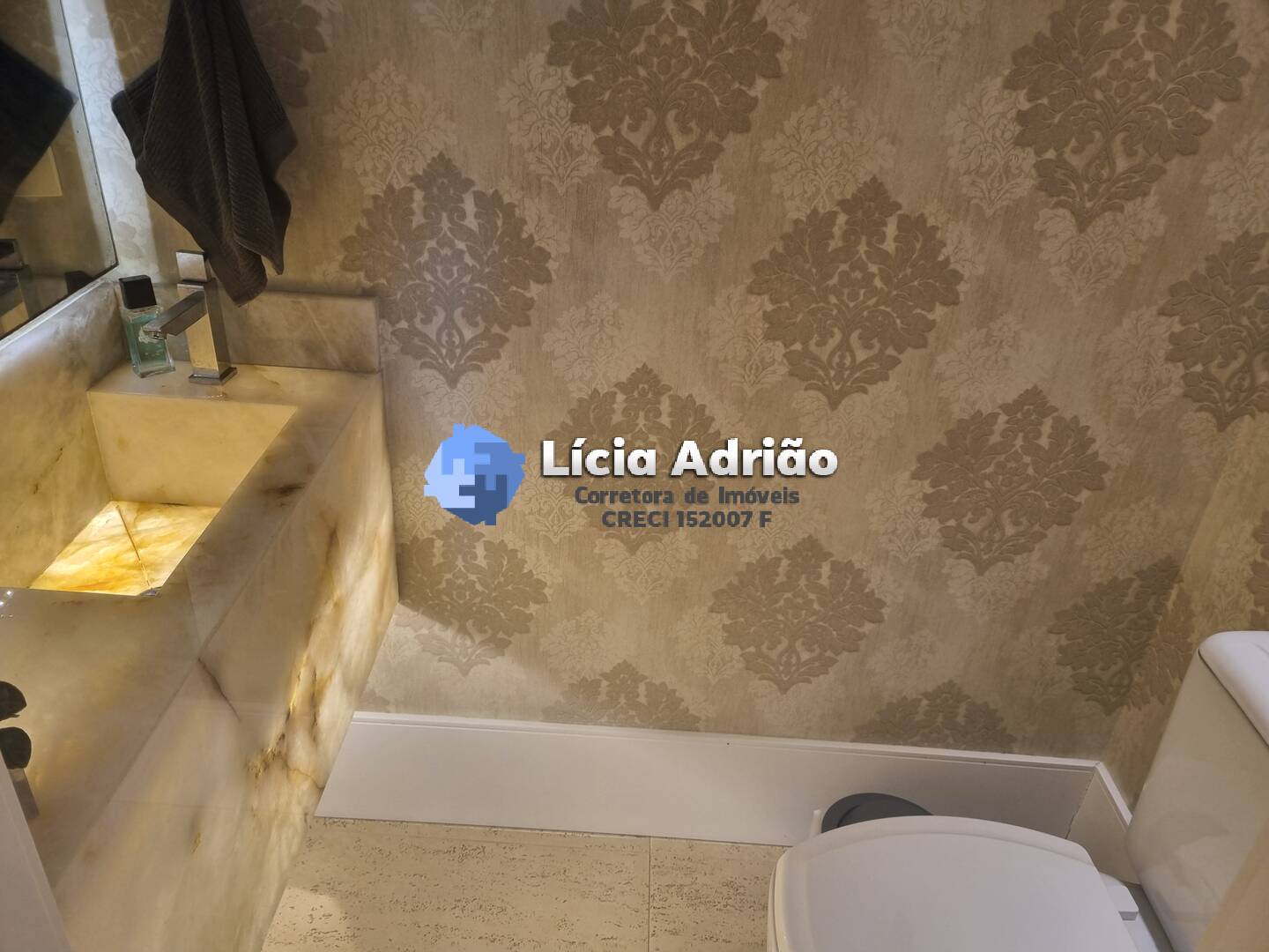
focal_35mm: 26
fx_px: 953
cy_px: 476
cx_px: 634
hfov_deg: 67.3
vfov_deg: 53.1
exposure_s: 1/60
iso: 200
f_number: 1.8
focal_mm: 5.4
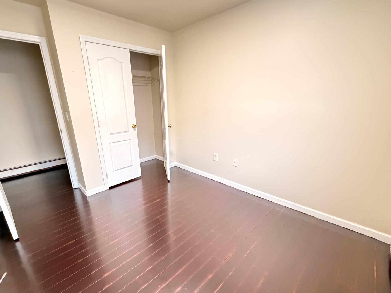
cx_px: 180
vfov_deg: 78.0
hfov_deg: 94.3
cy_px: 156
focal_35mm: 16
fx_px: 181
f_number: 2.2
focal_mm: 2.22
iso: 1600
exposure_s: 1/30
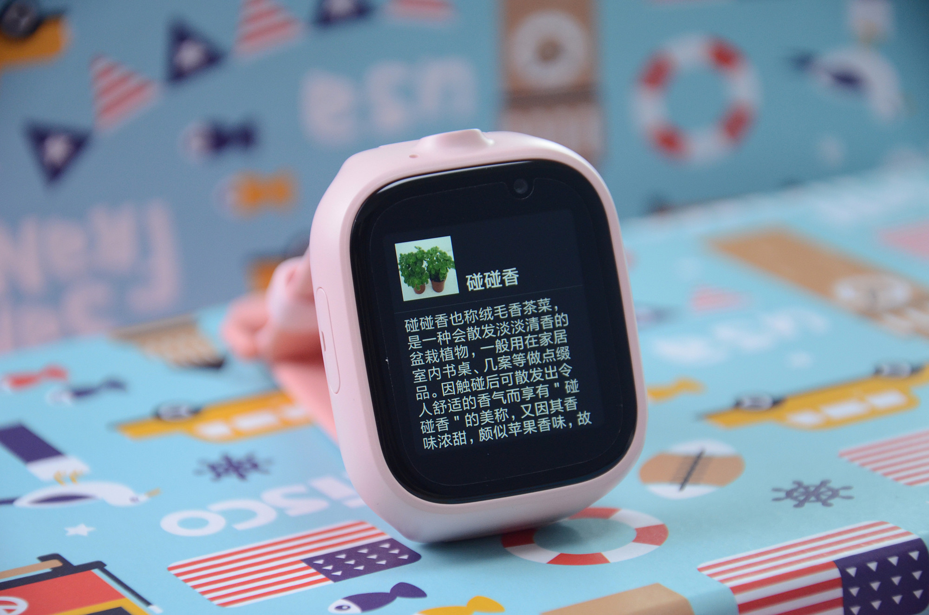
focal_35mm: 158
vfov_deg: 8.7
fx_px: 4055
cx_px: 464
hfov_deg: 13.1
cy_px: 308
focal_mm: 105
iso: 1000
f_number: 5.6
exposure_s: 1/125
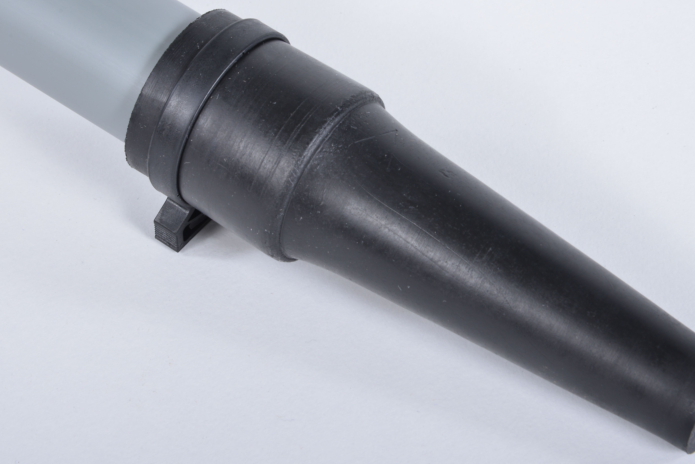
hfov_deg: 11.4
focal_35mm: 180
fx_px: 3476
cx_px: 311
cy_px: 179
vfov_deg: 7.6
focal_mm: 120
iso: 250
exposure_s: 1/200
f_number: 18
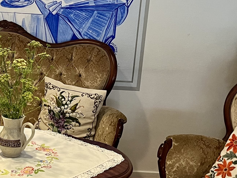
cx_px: 2
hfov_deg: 23.4
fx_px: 548
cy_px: 83
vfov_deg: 18.4
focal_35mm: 80
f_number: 1.6
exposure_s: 1/50
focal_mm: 5.1
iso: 250
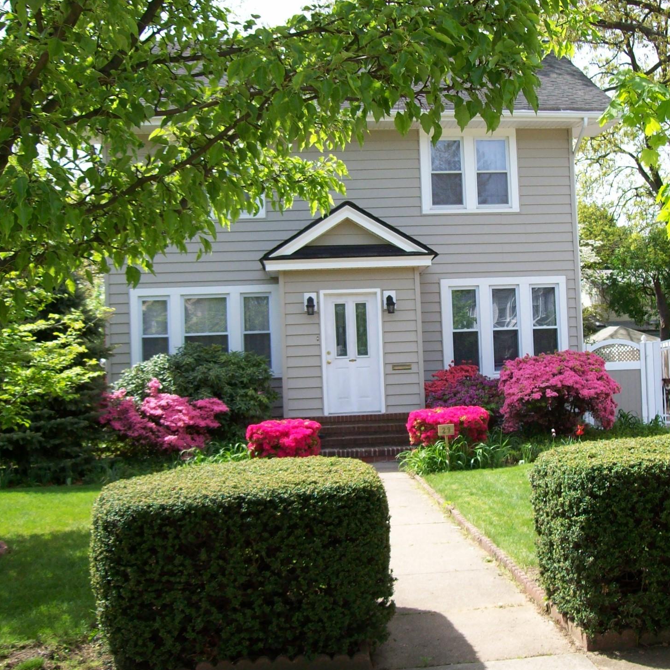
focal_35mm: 45
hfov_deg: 37.3
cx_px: 428
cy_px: 335
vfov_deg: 37.6
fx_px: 985
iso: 80
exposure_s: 1/498
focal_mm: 6
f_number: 2.7
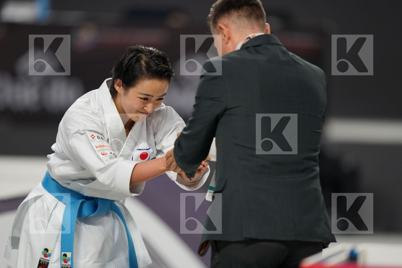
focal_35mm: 400
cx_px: 201
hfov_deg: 5.2
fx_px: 4466
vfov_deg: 3.4
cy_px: 134
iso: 640
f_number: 2.8
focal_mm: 400
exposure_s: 1/400
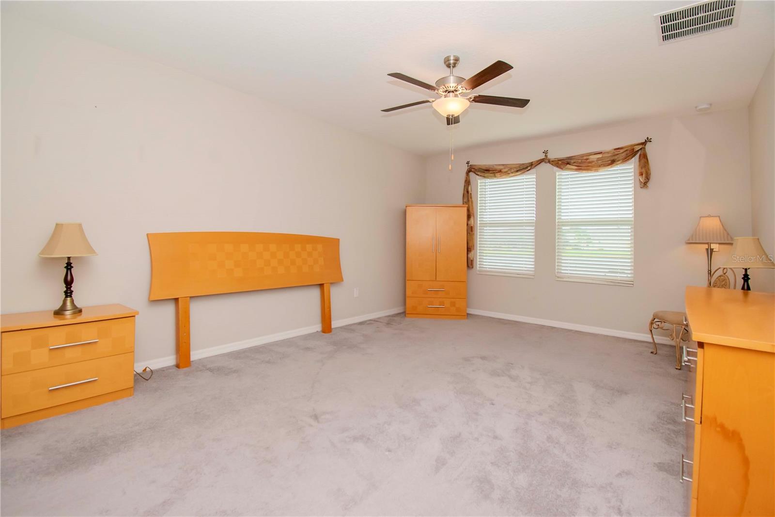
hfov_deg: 100.4
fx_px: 323
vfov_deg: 77.3
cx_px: 388
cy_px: 258
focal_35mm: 15
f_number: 7.1
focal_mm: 10
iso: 800
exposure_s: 1/200
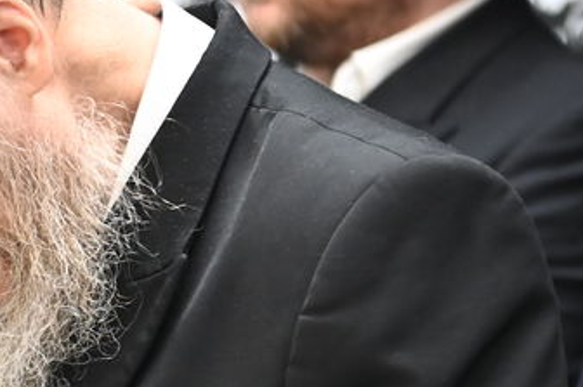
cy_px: 410
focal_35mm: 292
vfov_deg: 4.7
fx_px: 4722
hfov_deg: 7.0
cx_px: -314
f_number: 4
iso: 2000
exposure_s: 1/160
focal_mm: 70
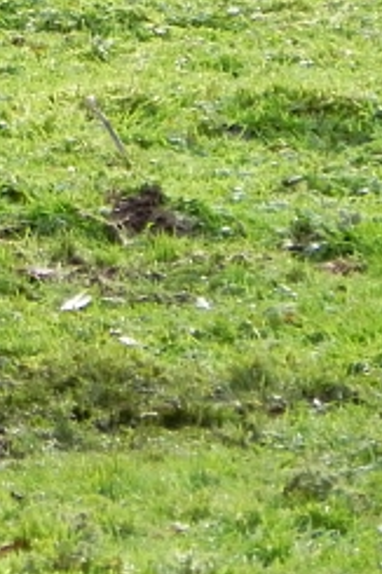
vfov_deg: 1.8
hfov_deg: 1.2
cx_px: -419
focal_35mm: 1144
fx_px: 18233
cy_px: -49
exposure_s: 1/500
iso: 364
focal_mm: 59.9
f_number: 5
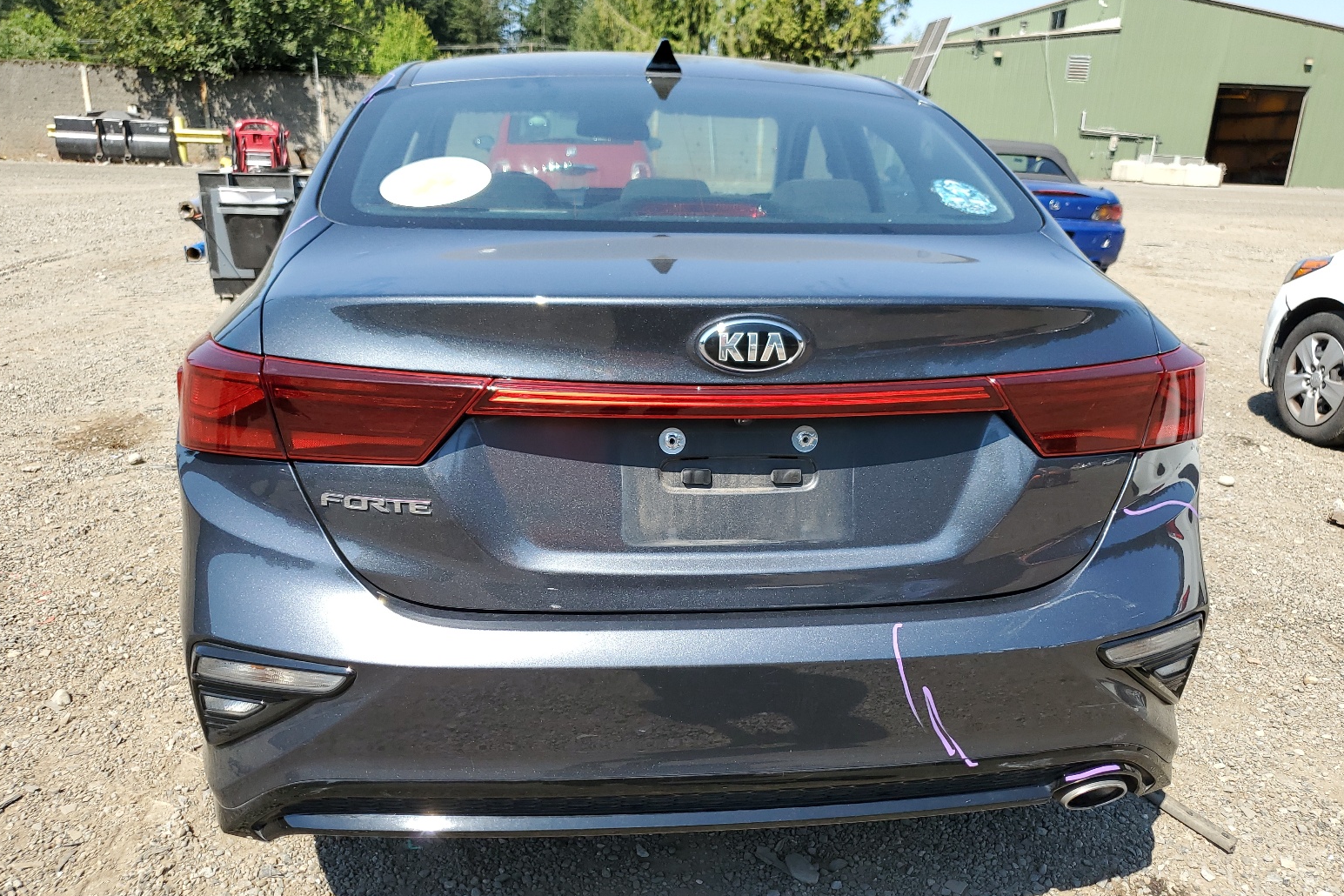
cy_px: 495
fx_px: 1045
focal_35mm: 28
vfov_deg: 46.3
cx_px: 669
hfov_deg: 65.5
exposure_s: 1/1429
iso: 50
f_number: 1.5
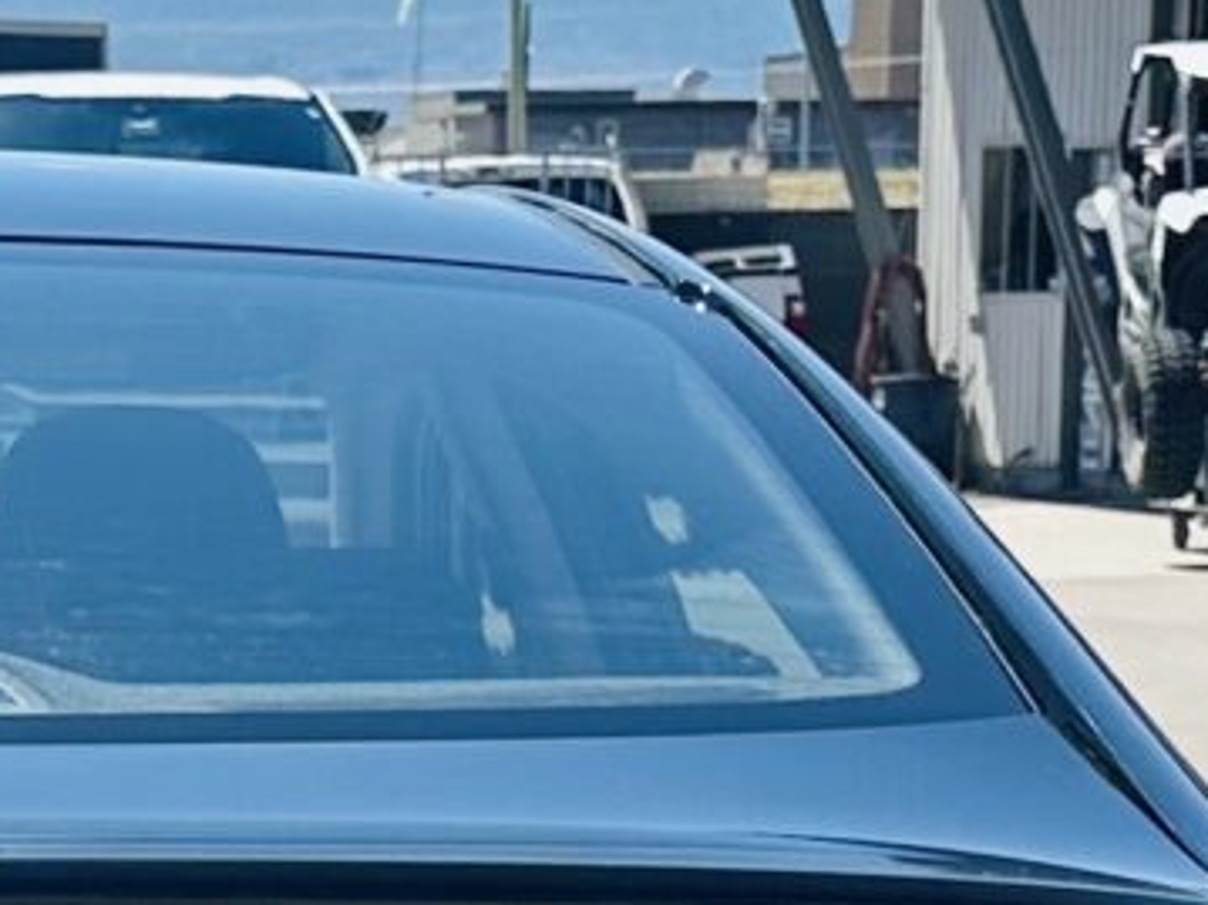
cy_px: 1167
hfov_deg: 11.4
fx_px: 5965
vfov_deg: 8.6
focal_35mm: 171
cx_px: -202
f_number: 1.78
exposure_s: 1/4762
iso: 80
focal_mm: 6.86
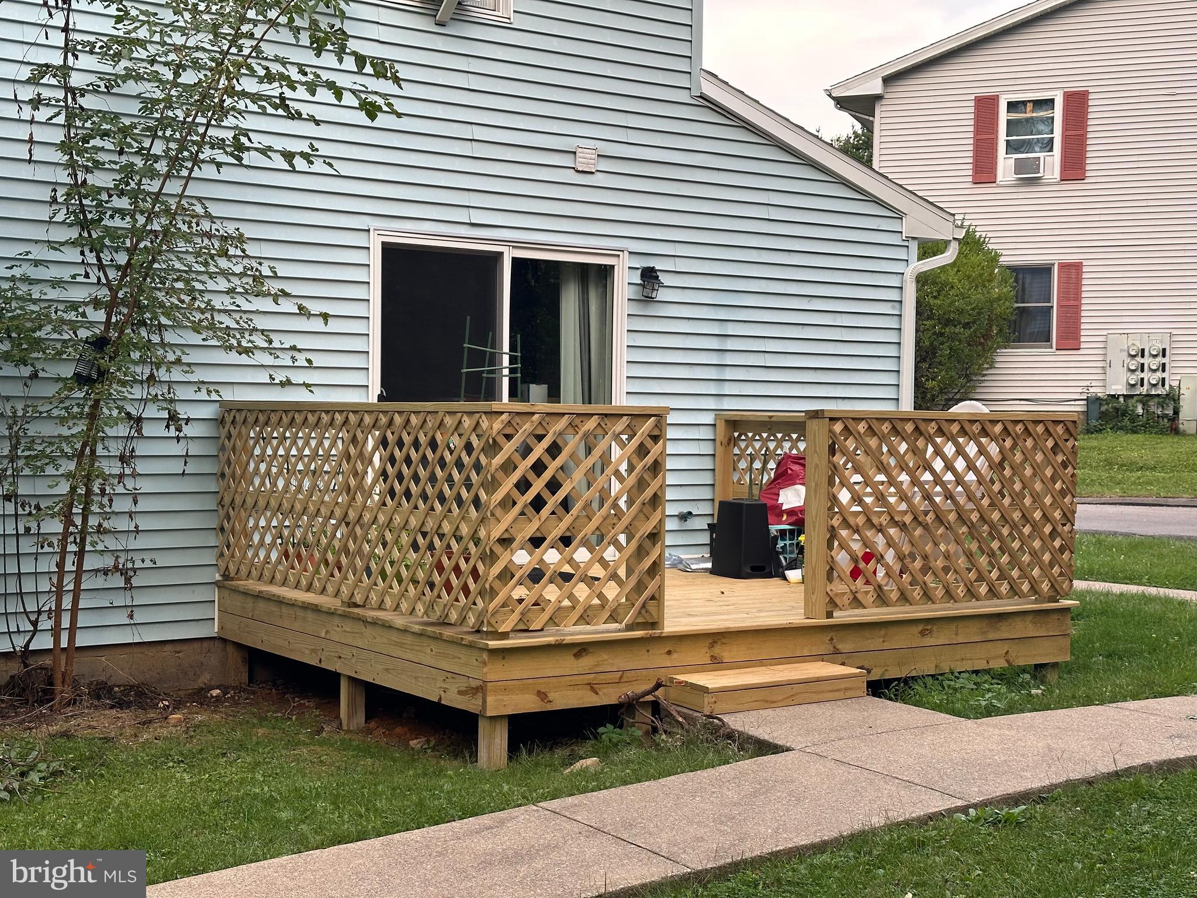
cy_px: 449
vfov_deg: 30.3
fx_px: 1660
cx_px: 598
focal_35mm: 48
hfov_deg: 39.7
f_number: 1.78
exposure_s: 1/302
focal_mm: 6.86
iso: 64
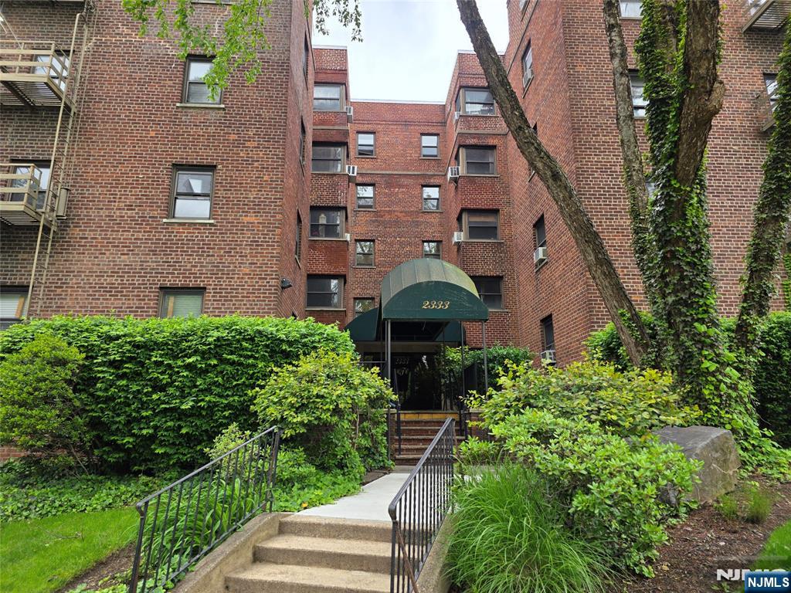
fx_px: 526
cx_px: 396
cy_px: 296
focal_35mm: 23
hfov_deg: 73.9
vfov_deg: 58.9
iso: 40
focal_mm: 6.3
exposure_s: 1/180
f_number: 1.7
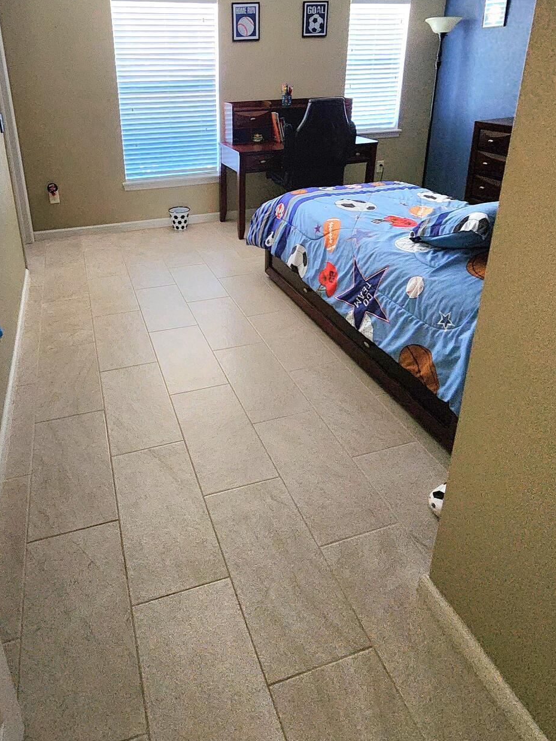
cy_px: 248
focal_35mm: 21
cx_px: 206
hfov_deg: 62.5
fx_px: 450
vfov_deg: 76.5
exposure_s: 1/30
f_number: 2.2
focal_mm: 2.2
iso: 500
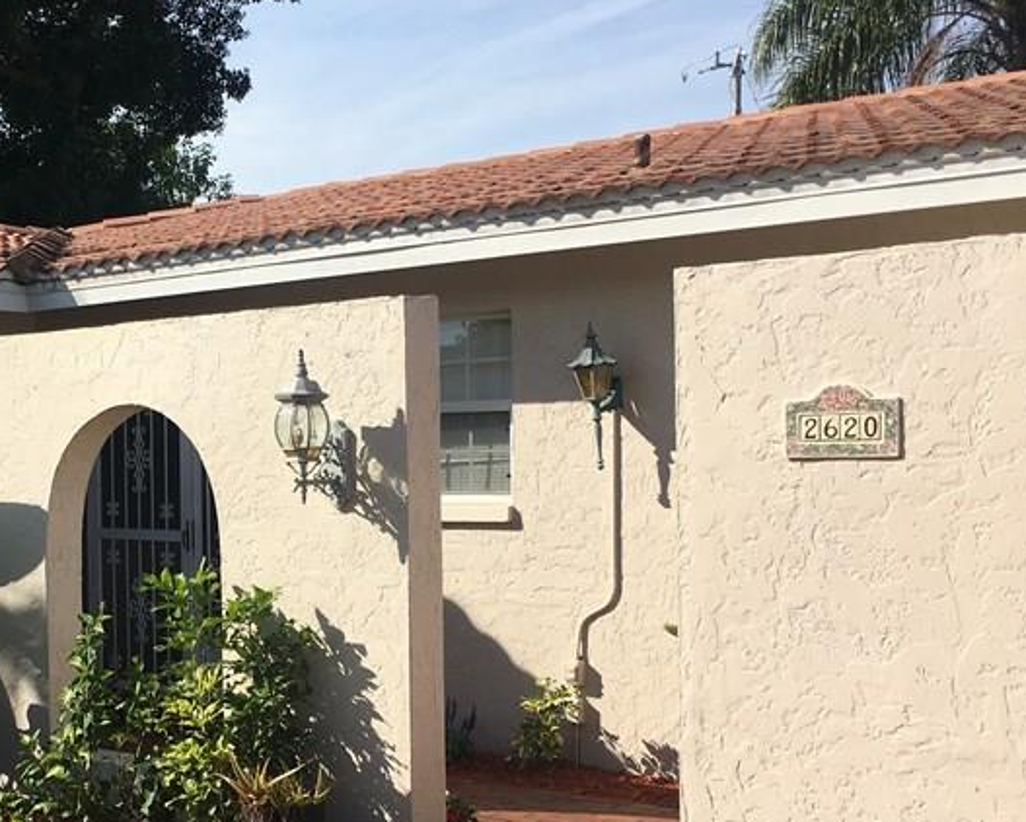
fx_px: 1671
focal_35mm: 55
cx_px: 197
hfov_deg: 33.1
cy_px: 508
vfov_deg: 27.5
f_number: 2.2
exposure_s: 1/1876
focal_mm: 4.15
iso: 25
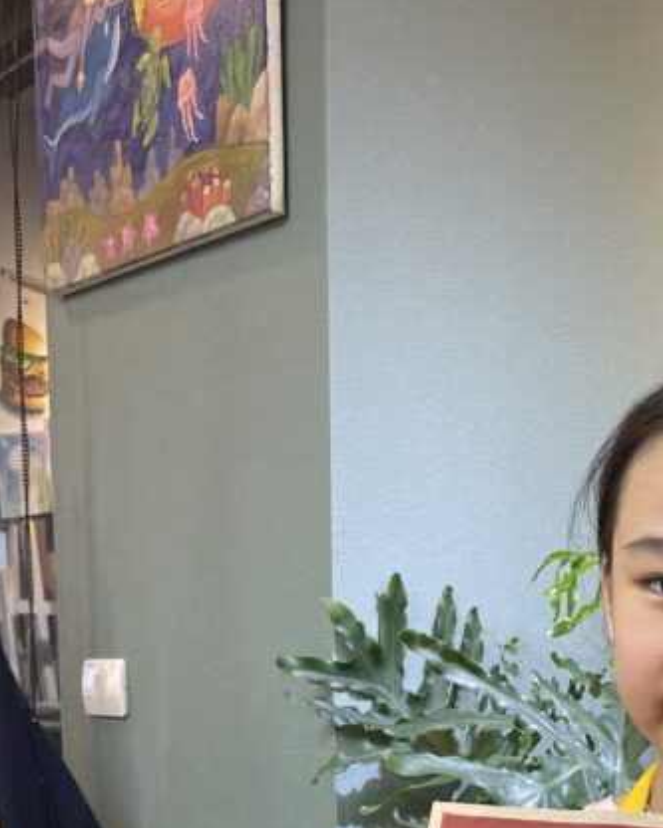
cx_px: 743
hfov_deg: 23.4
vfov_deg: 28.0
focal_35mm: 61
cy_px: 924
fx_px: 1496
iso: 125
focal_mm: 4.2
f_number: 1.6
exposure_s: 1/100
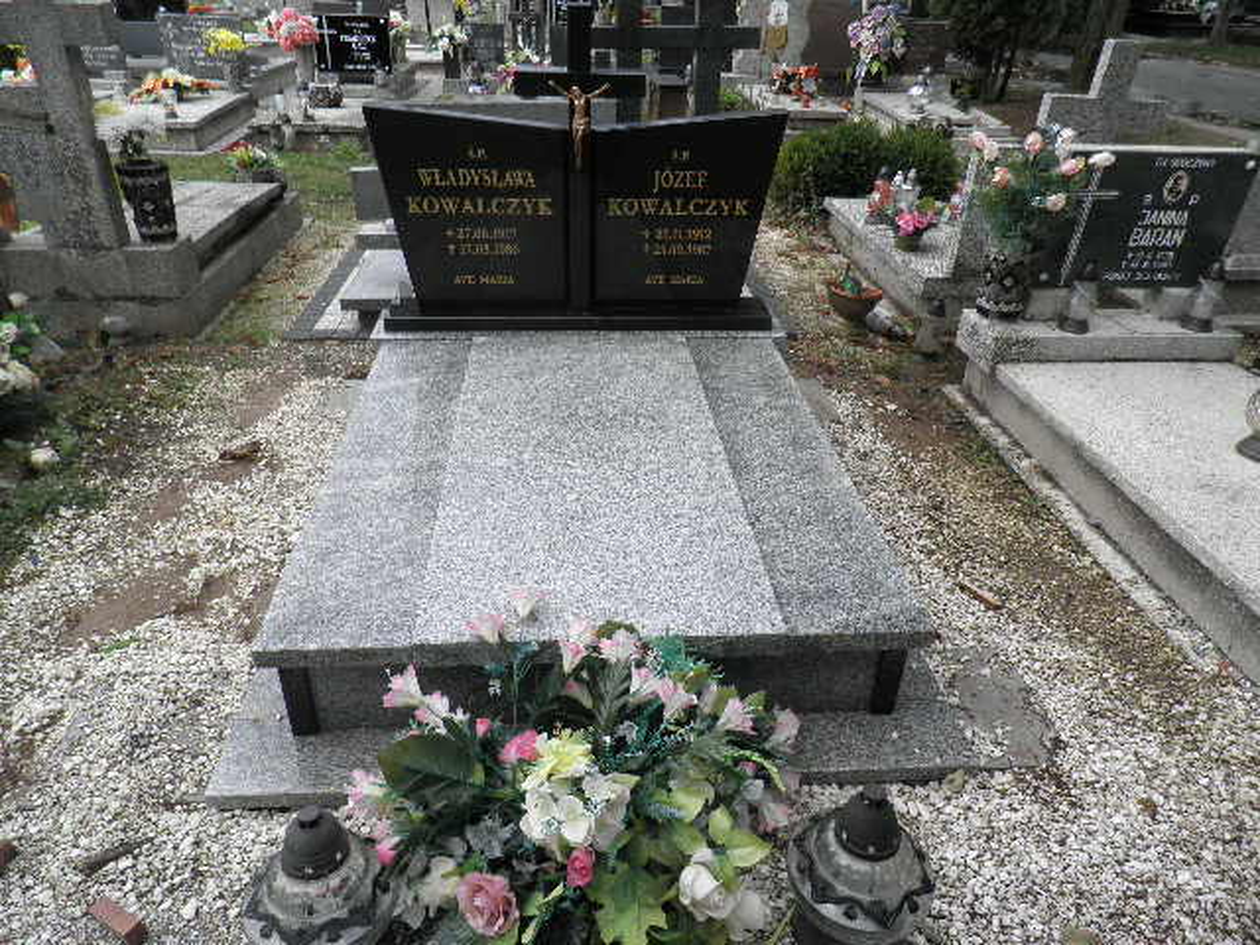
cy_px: 472
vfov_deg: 56.8
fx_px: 874
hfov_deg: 71.6
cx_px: 630
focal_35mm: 24
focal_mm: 4.3
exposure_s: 1/160
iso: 64
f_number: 3.3
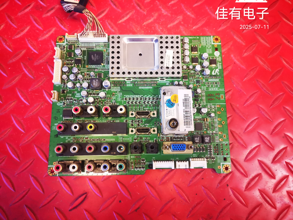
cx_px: 146
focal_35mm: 27
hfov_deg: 65.3
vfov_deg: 51.4
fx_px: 229
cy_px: 110
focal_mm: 5.58
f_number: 1.8
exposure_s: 1/20
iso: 1250
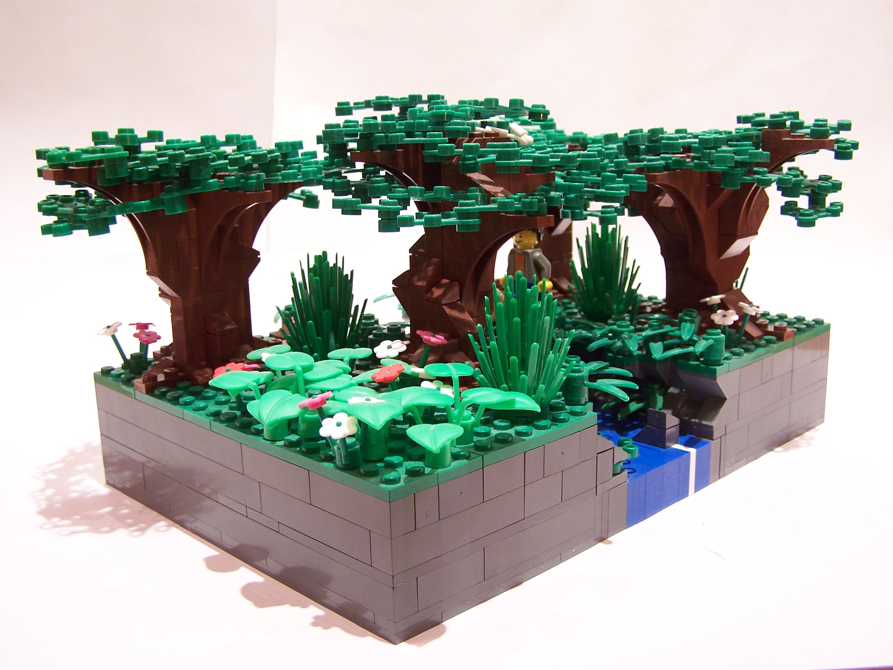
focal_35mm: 38
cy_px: 335
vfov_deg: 37.7
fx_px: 980
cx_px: 446
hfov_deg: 49.0
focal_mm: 6.3
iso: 80
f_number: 2.8
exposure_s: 1/3
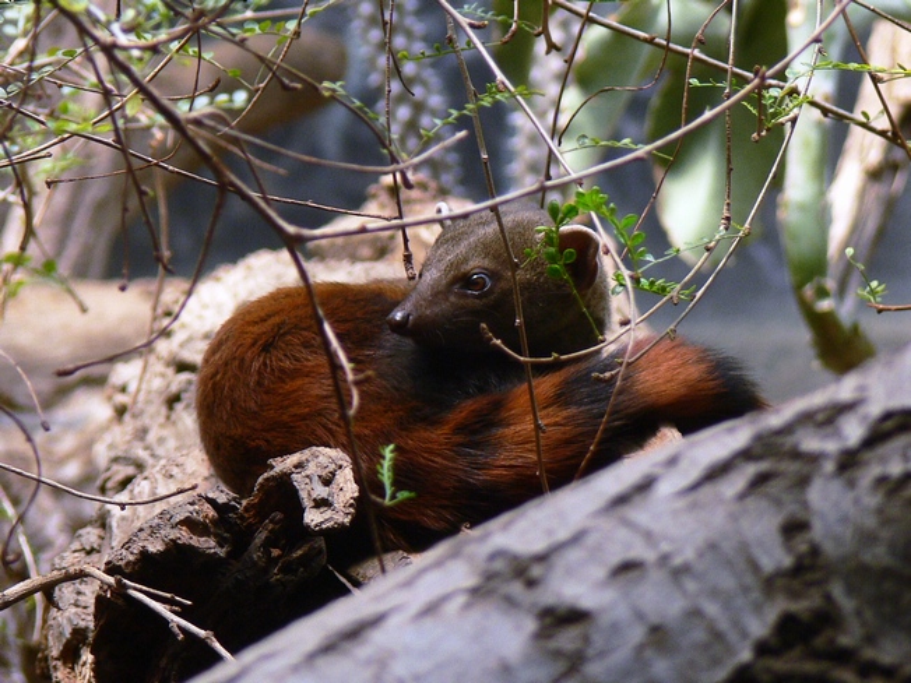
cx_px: 456
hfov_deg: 6.3
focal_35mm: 315
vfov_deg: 4.7
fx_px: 8290
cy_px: 342
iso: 100
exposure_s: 1/60
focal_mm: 41.9
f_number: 3.6
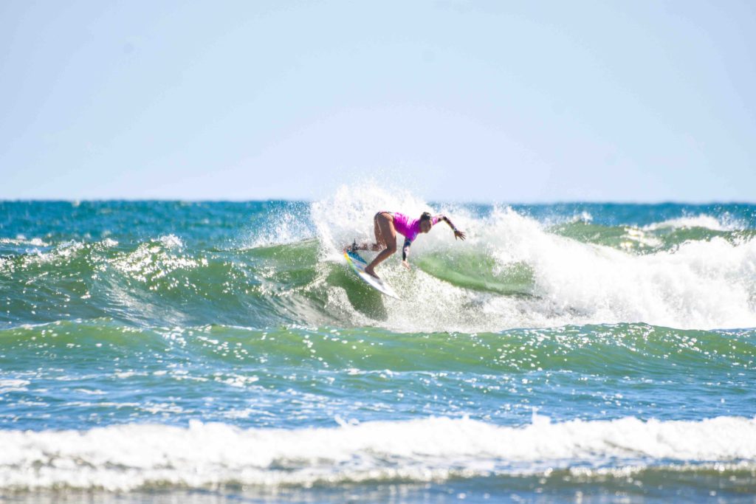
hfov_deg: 2.7
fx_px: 15751
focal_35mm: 750
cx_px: 378
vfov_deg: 1.8
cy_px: 252
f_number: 6.3
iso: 100
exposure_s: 1/400
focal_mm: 500
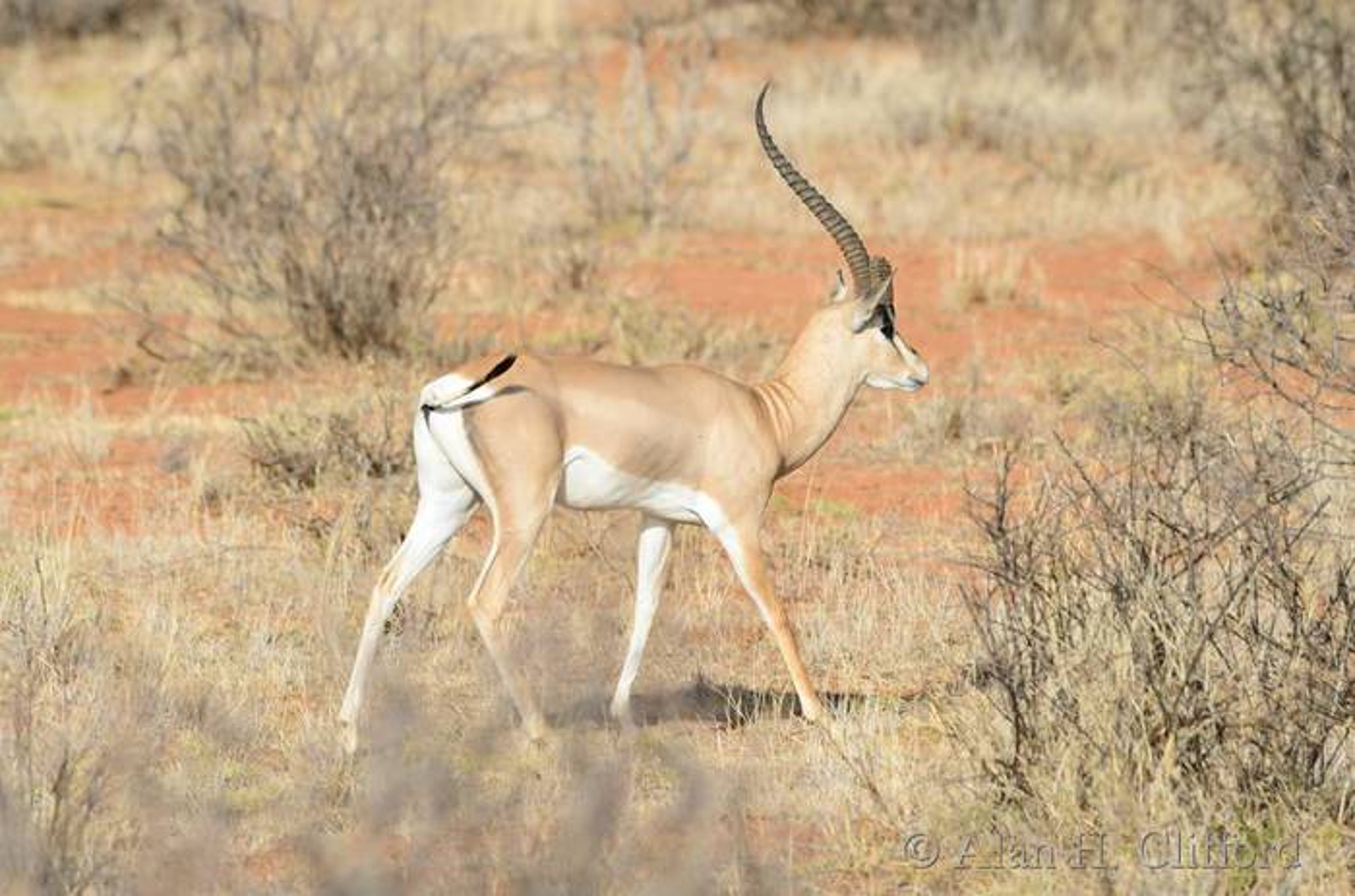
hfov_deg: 3.4
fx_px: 22527
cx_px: 678
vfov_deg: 2.3
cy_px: 448
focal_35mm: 600
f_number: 8
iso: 160
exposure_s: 1/400
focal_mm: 400
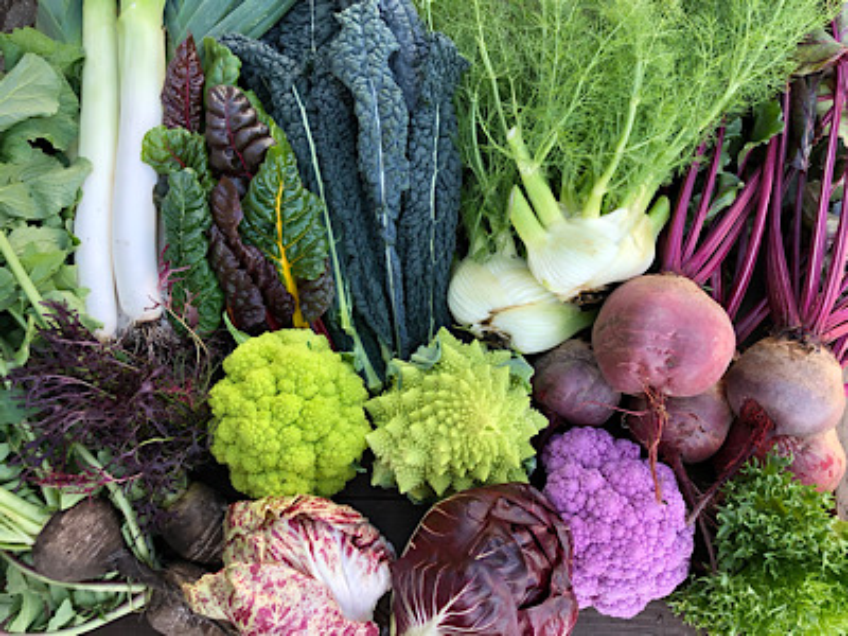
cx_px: 424
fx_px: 686
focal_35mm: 28
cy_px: 318
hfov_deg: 63.4
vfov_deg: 49.7
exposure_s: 1/120
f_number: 1.8
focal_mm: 3.99
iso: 25
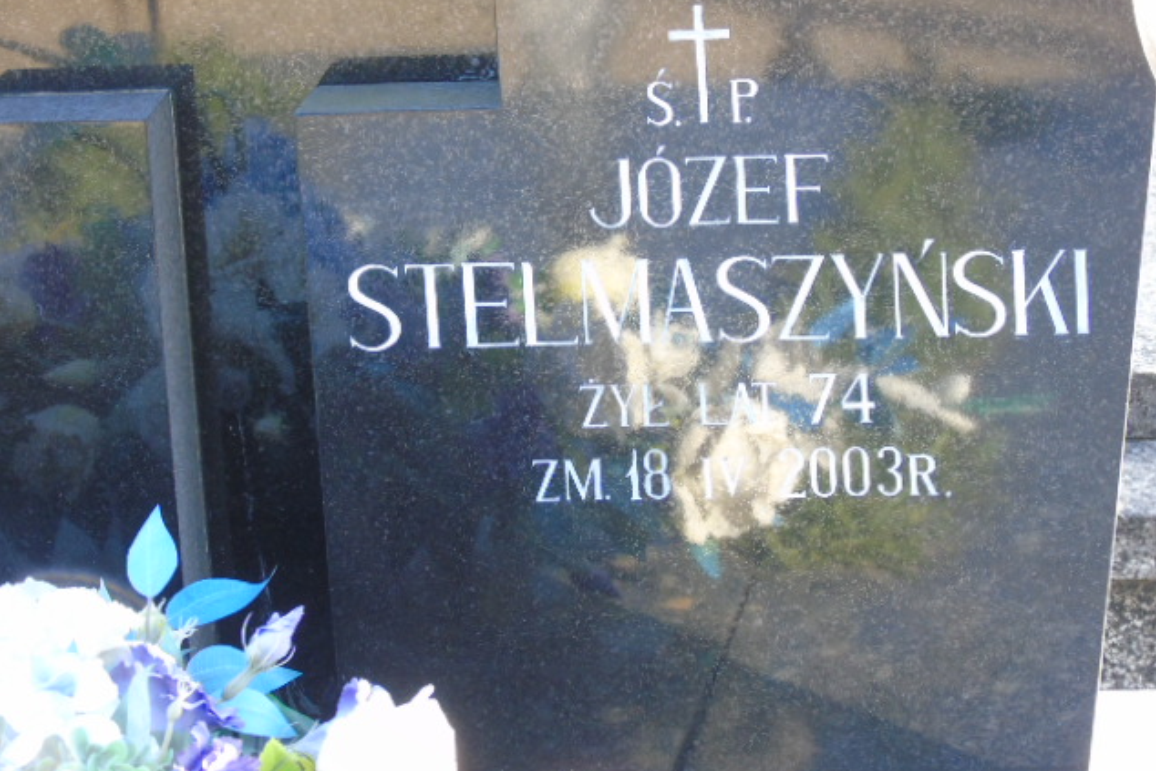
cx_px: 582
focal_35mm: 170
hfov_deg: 12.1
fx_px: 5460
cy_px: 375
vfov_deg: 8.1
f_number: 4.9
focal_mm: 29
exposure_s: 1/125
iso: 400
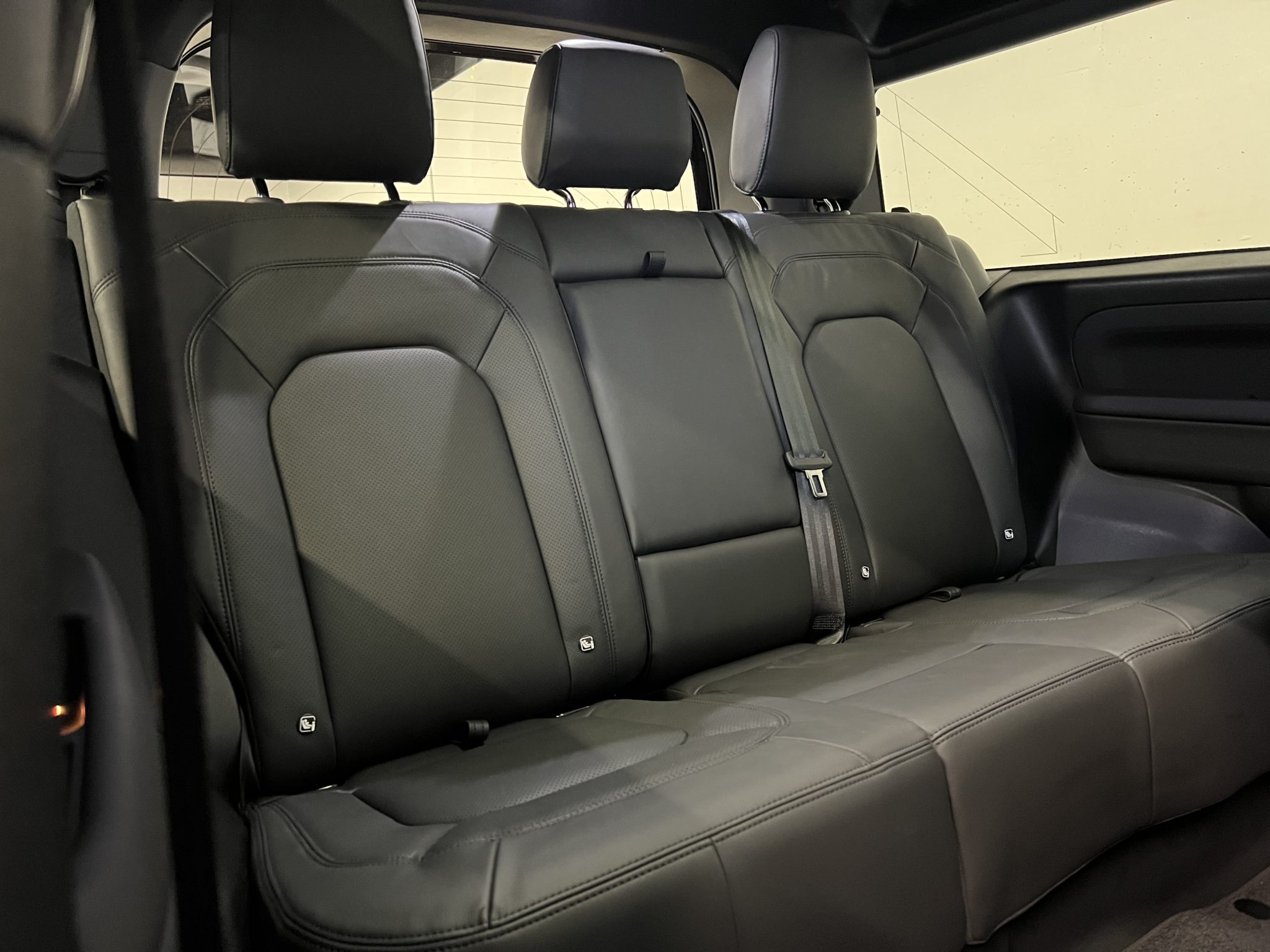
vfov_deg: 53.1
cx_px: 635
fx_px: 954
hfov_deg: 67.3
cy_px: 476
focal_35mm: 26
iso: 640
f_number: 1.5
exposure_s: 1/25
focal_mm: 5.7
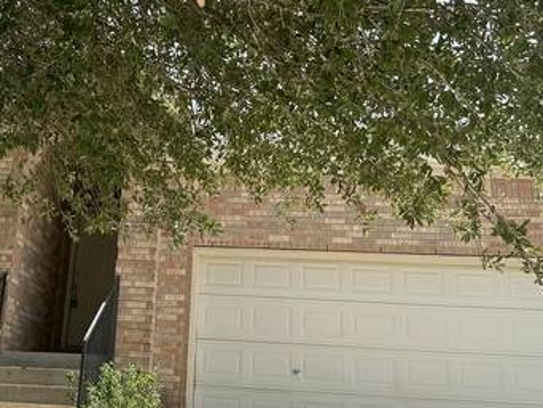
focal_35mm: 45
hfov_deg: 41.5
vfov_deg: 32.1
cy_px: 169
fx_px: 706
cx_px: 178
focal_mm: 6.86
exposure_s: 1/1304
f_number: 1.78
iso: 80
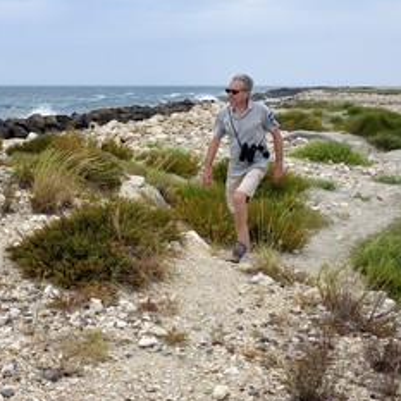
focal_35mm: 49
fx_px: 642
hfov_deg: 33.1
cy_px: 169
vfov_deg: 34.6
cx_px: 50
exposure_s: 1/320
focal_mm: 32
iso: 400
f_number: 16
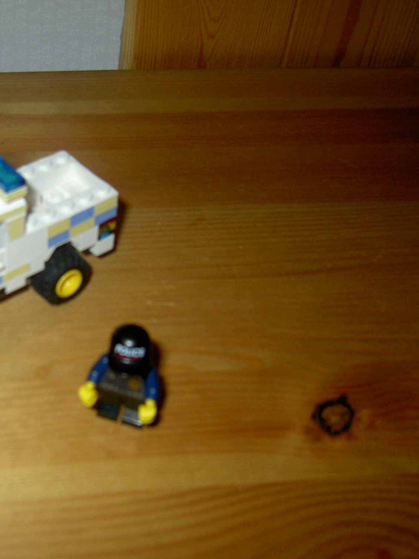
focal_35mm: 46
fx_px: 743
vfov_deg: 41.2
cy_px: 280
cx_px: 54
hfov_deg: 30.3
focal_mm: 5.6
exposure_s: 1/60
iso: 100
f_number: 2.8
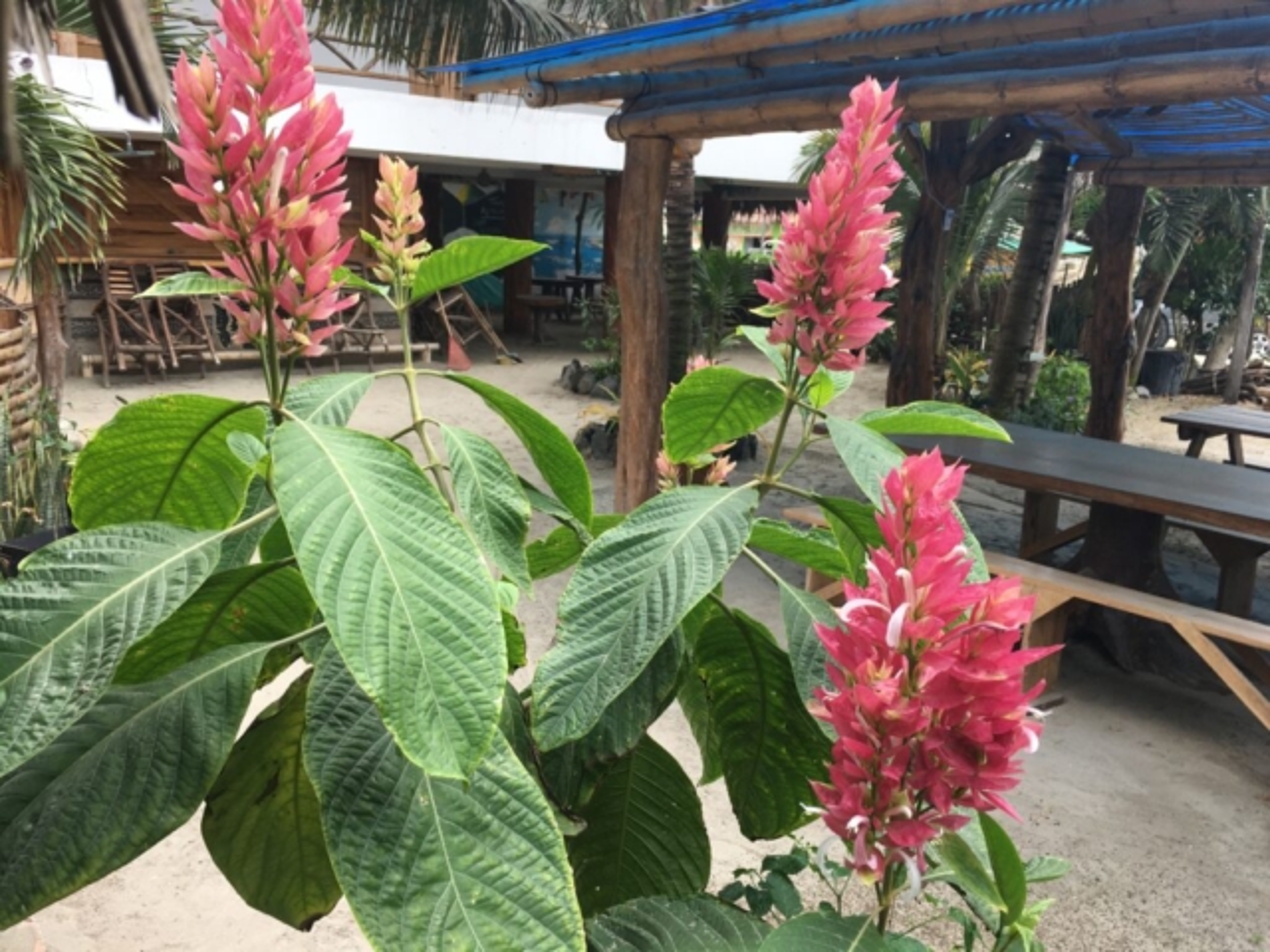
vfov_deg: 48.2
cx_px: 635
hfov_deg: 61.7
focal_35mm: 29
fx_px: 1064
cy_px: 476
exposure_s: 1/390
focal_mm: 4.15
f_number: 2.2
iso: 25
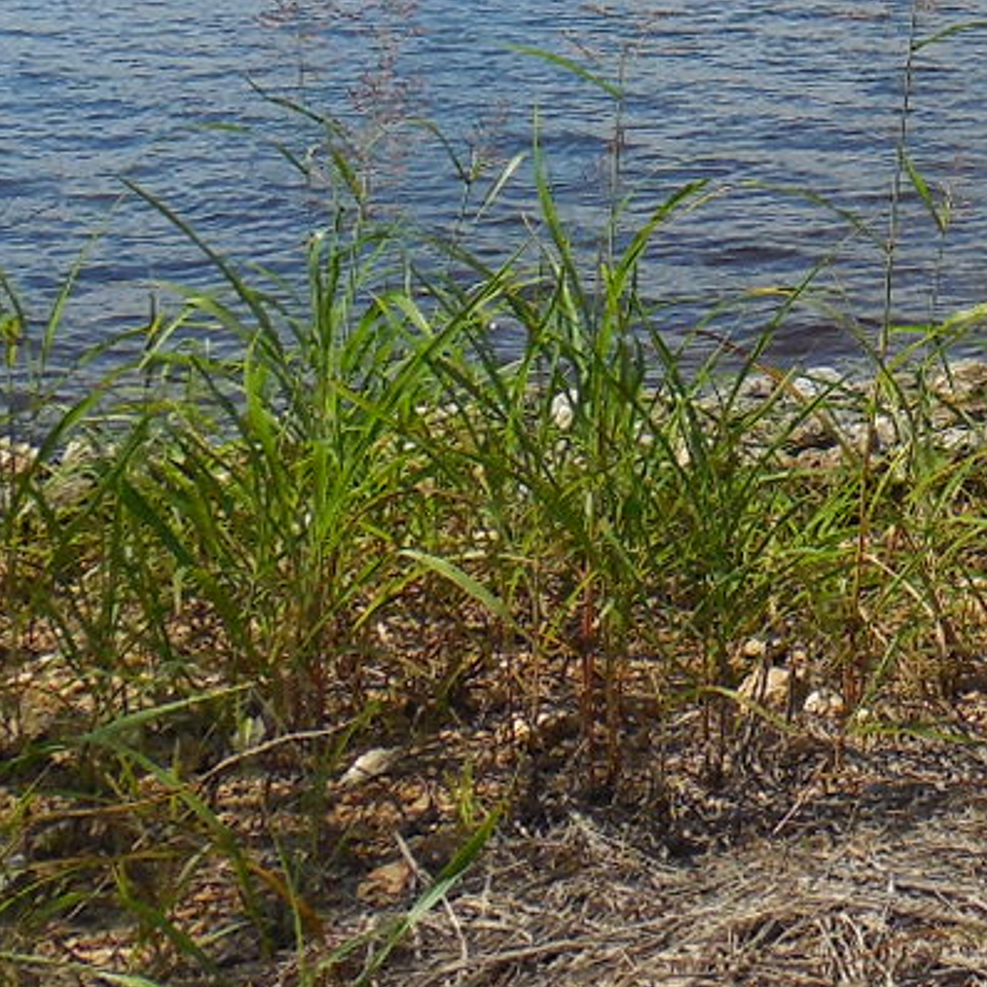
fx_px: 3452
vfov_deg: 15.6
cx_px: 1313
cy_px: -259
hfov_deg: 15.4
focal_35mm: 107
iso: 125
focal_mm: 5.3
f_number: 6.5
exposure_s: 1/640
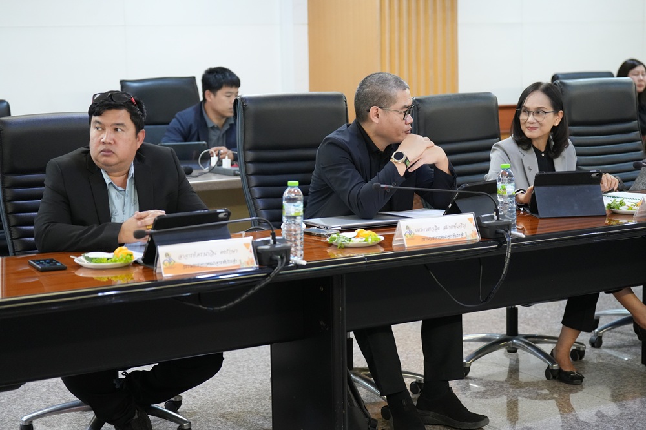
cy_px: 215
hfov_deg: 28.9
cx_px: 323
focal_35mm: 70
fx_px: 1256
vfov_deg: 19.4
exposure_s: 1/125
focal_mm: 70
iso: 5000
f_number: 2.8
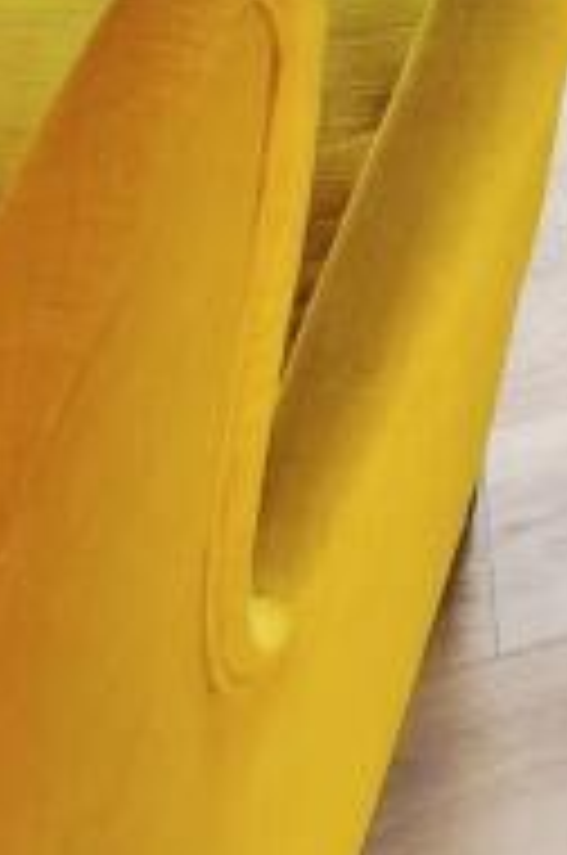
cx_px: 963
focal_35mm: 73
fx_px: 1731
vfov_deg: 20.2
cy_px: -675
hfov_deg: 16.2
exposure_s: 1/48
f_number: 2
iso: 400
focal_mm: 1.82
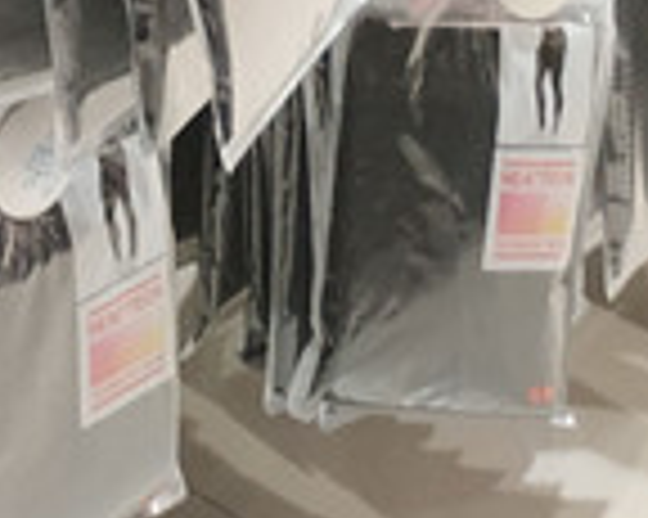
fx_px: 2491
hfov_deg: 14.5
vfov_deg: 9.1
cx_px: -22
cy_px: -1126
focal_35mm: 130
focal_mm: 3.94
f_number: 1.9
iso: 250
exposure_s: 1/50
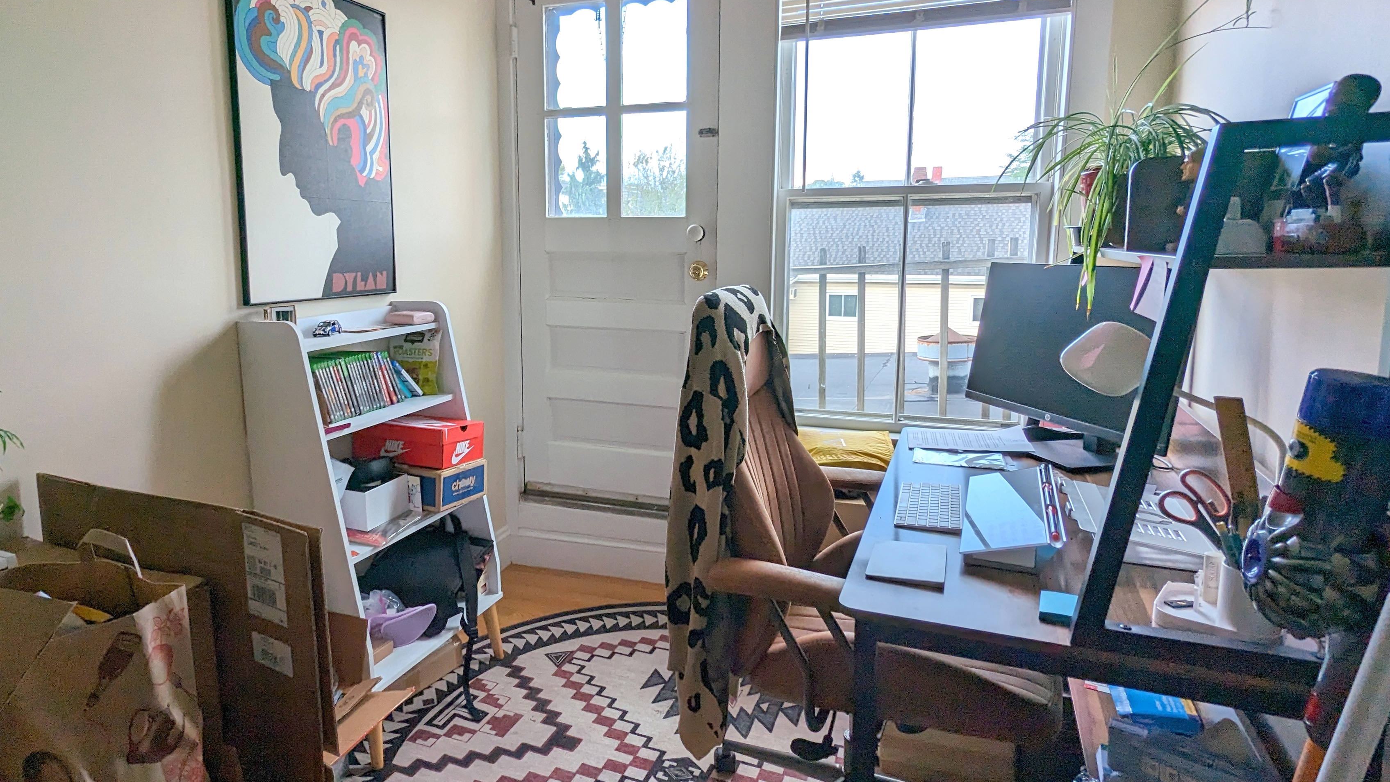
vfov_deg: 53.5
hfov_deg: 83.1
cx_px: 580
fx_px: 774
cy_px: 349
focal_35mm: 21
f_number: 2.2
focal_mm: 2.35
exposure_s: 1/90.5
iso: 68
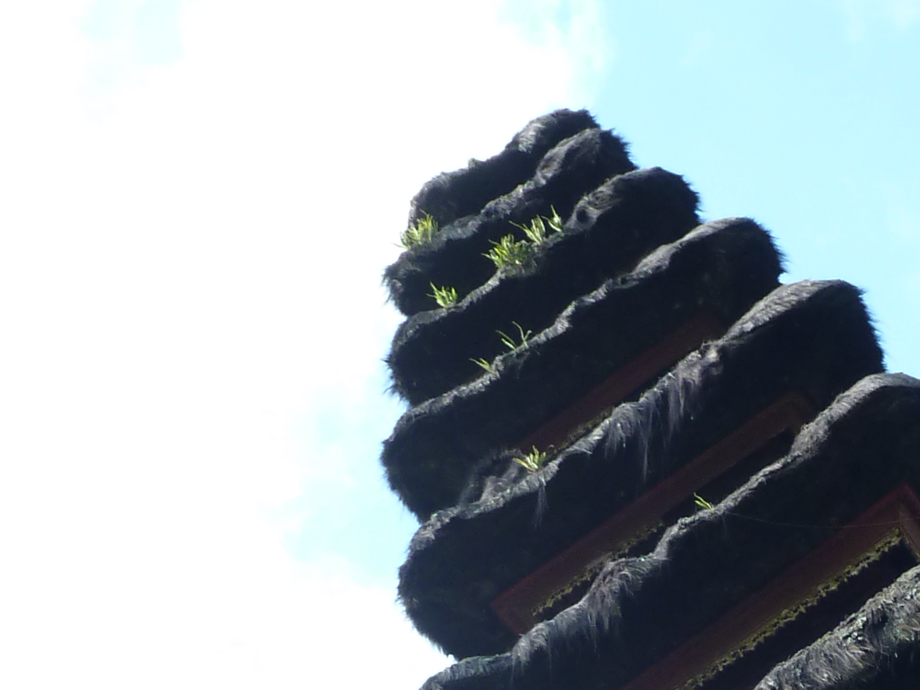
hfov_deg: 20.0
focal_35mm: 93
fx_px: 2472
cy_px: 971
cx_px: 1054
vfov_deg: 15.0
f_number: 3.5
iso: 100
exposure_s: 1/125
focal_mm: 5.4
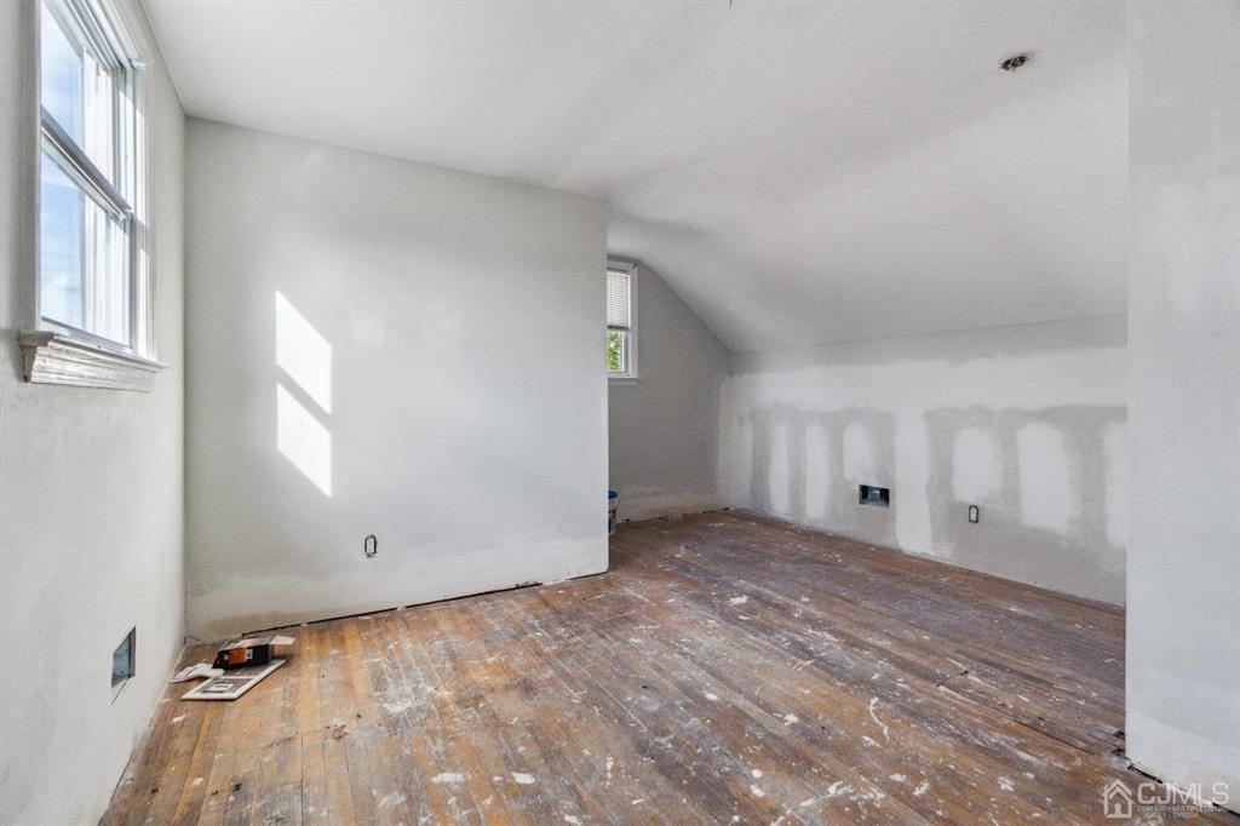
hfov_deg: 96.8
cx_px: 620
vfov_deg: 73.7
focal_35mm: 16
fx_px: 551
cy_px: 413
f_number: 7.1
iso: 500
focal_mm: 16
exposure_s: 1/160
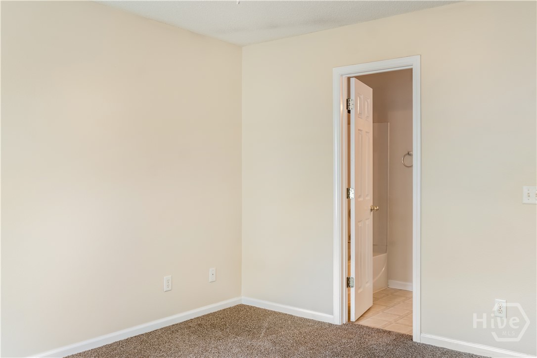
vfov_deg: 42.3
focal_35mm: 31
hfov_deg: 60.3
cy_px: 179
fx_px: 462
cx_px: 268
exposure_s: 1/40
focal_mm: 31
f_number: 3.5
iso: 500
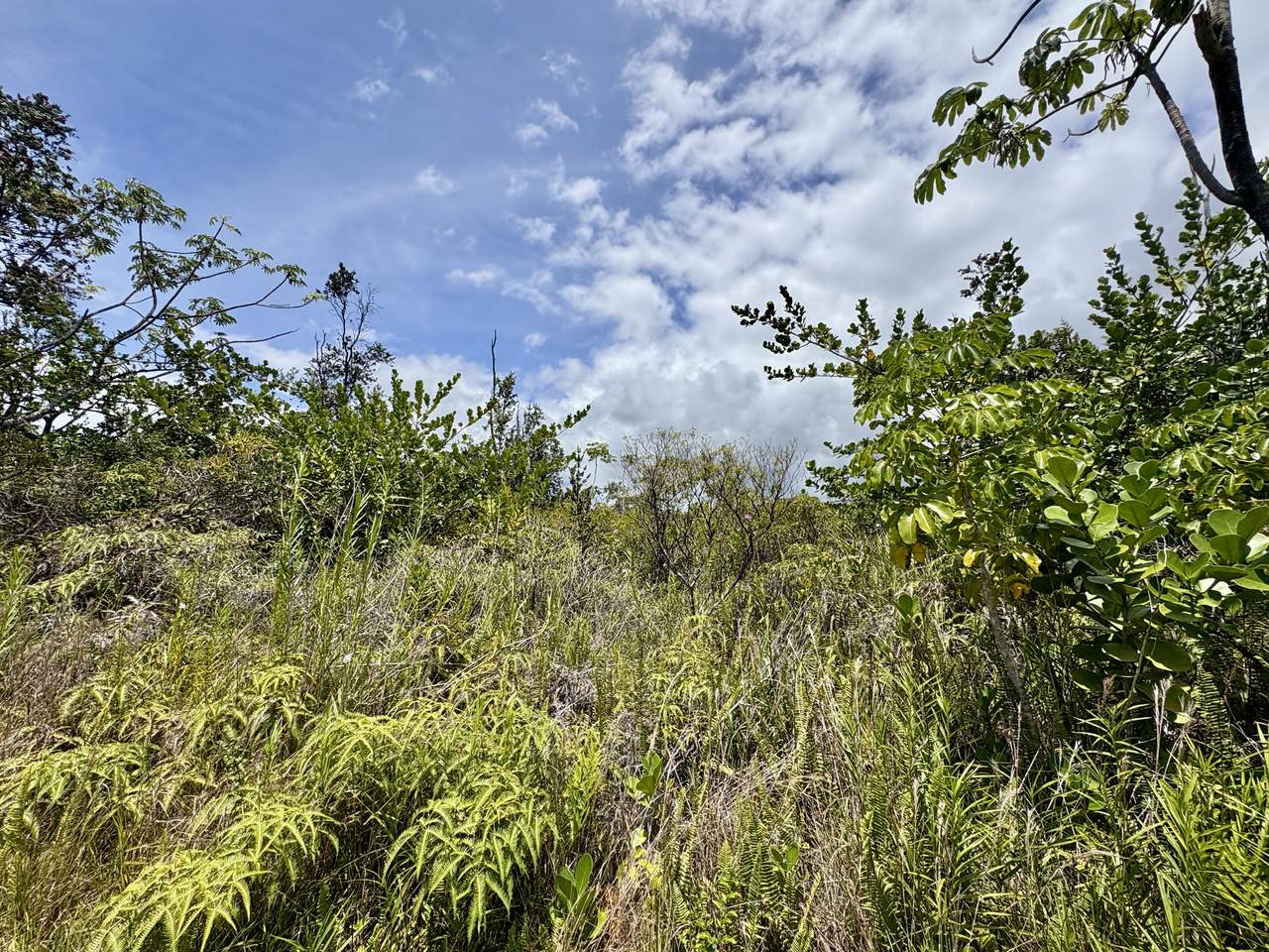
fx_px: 513
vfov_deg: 85.7
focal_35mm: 14
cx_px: 634
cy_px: 476
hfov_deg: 102.1
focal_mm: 2.22
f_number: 2.2
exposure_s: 1/3546
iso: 50
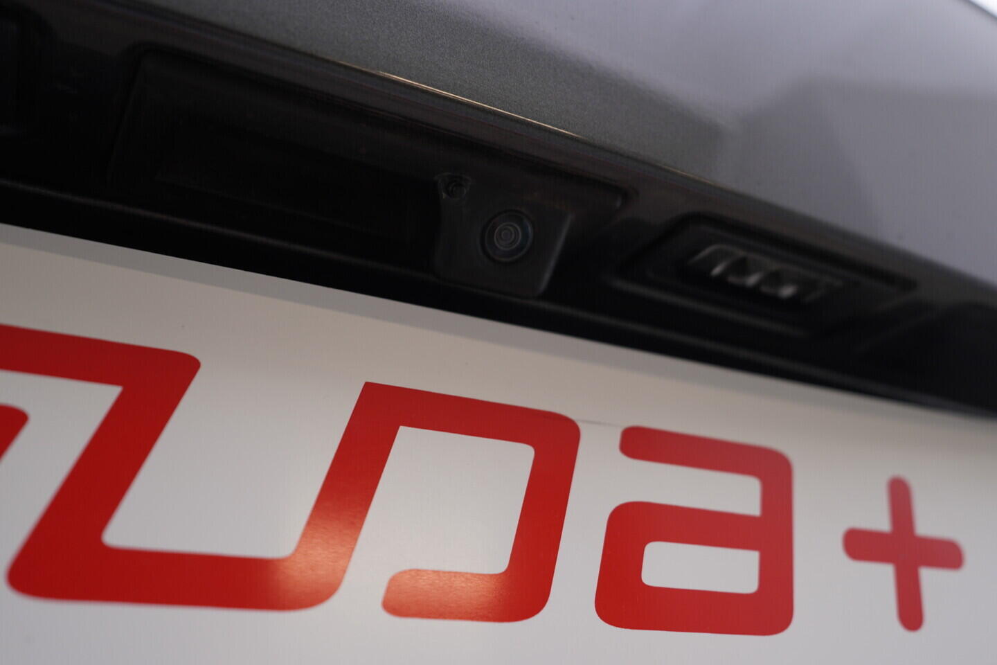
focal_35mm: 36
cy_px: 332
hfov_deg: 53.1
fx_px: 997
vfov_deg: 36.9
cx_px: 498
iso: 125
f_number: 3.5
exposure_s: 1/60
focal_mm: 24
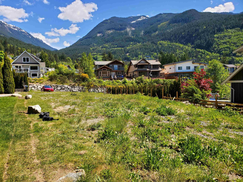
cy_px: 91
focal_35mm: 26
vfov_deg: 53.1
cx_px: 122
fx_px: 183
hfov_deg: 67.3
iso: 50
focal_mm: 4.3
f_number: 2.4
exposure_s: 1/1002
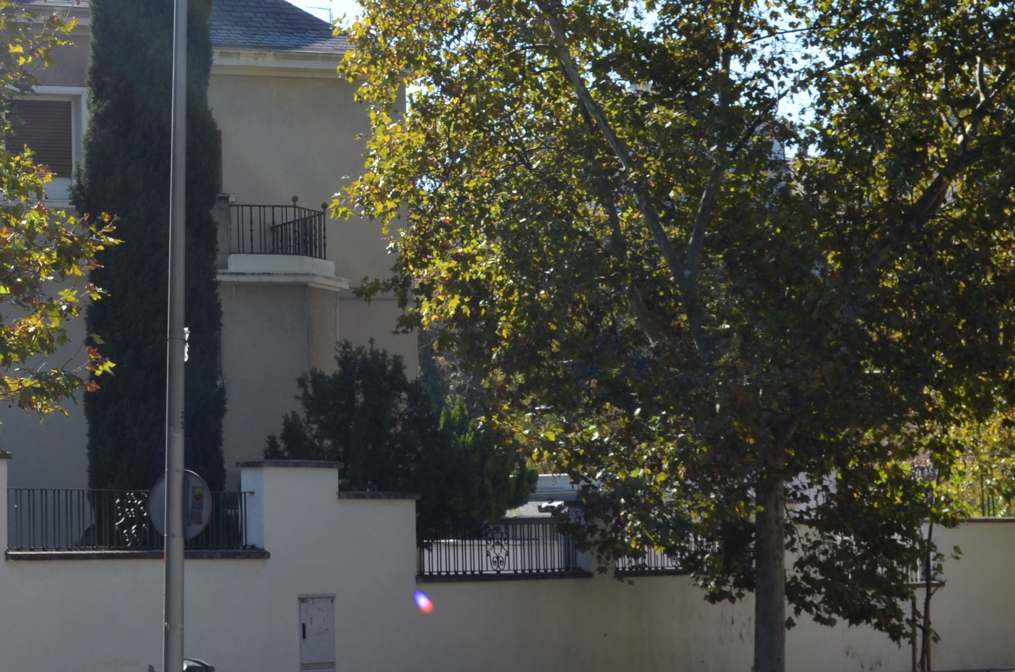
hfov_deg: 19.4
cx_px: 45
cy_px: 167
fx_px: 2898
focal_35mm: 103
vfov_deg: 13.2
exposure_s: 1/125
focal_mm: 32
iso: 160
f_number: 11
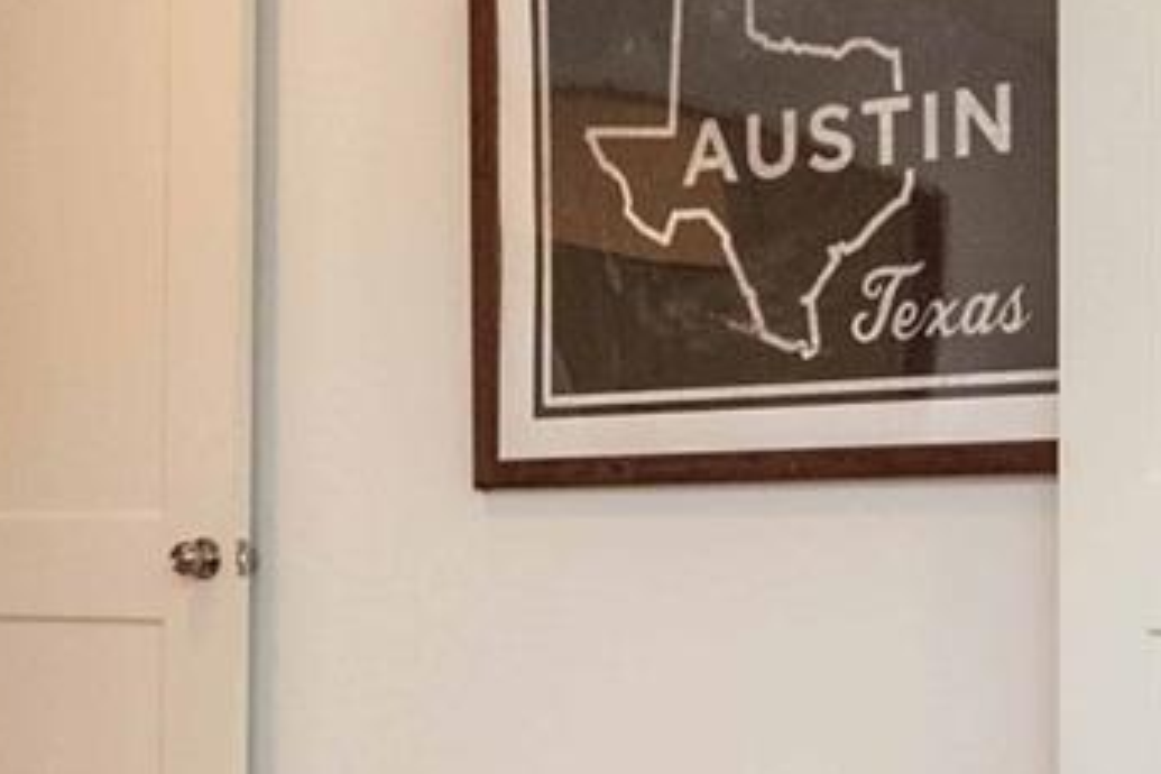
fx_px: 2677
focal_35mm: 83
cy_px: 505
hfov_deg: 24.5
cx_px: 656
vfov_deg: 16.4
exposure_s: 1/125
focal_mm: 14
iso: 720
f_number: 5.6
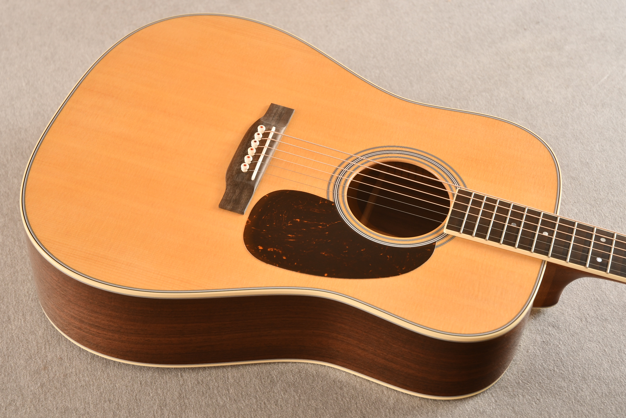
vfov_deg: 19.7
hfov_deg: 29.2
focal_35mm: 69
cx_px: 313
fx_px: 1200
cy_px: 209
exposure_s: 1/8
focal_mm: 46
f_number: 4.5
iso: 200
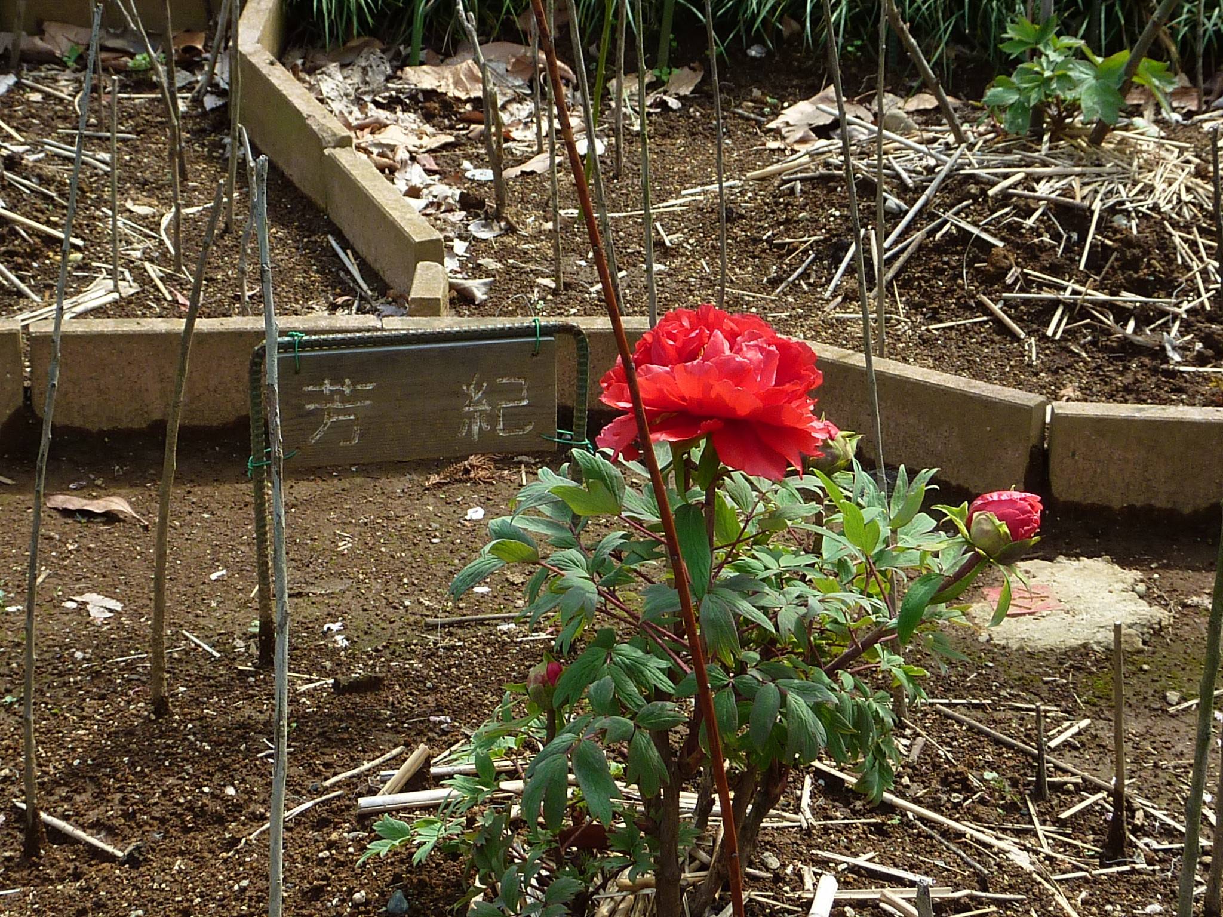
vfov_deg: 15.9
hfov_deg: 21.1
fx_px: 3286
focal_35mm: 93
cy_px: 458
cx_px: 612
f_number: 3.8
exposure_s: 1/250
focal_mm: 8.5
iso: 80
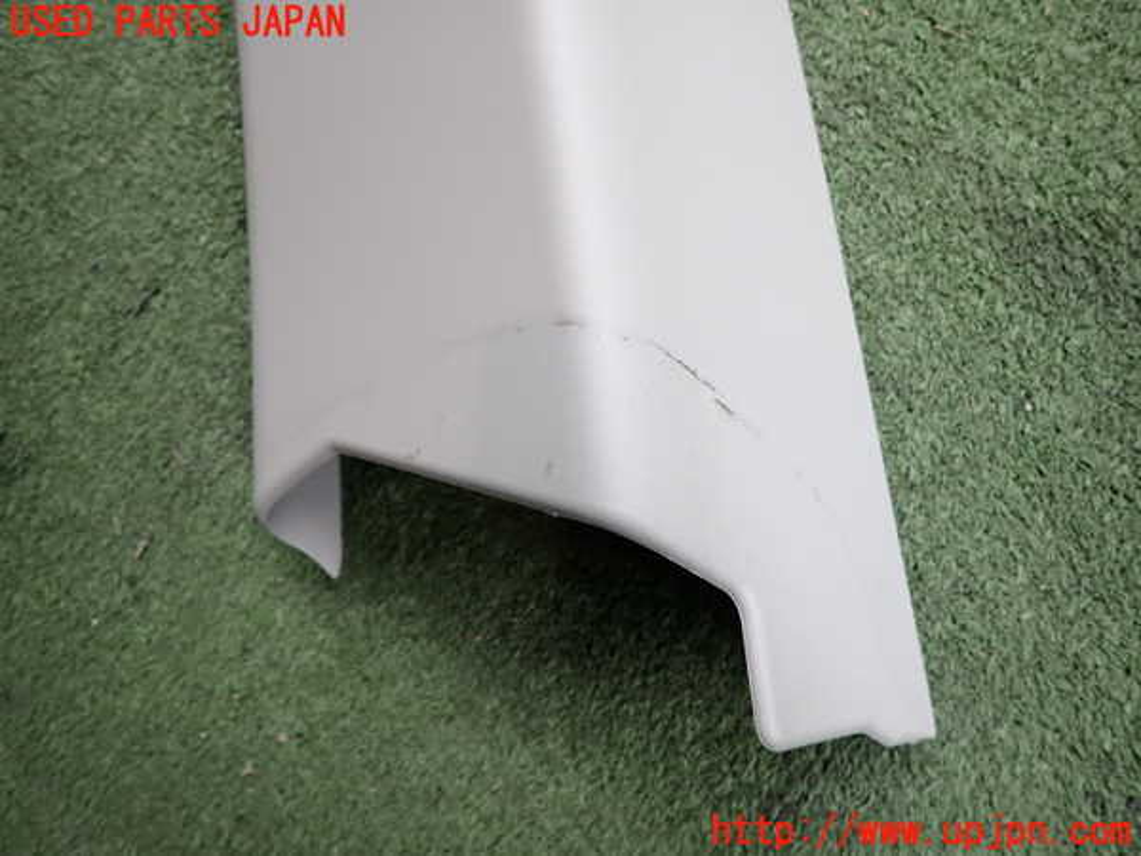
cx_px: 570
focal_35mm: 25
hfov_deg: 69.4
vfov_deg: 54.9
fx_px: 824
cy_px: 428
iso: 100
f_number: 2
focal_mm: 4.5
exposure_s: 1/125
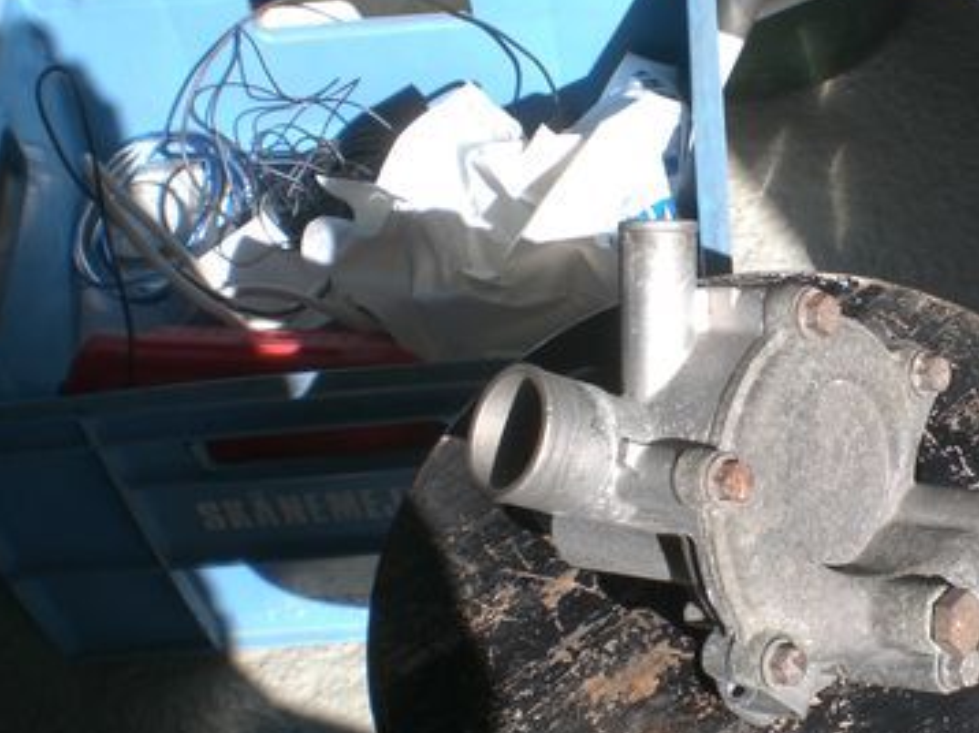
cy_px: 446
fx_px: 1922
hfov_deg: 28.1
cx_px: 763
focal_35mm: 68
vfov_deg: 21.6
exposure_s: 1/250
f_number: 4.4
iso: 50
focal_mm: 6.3
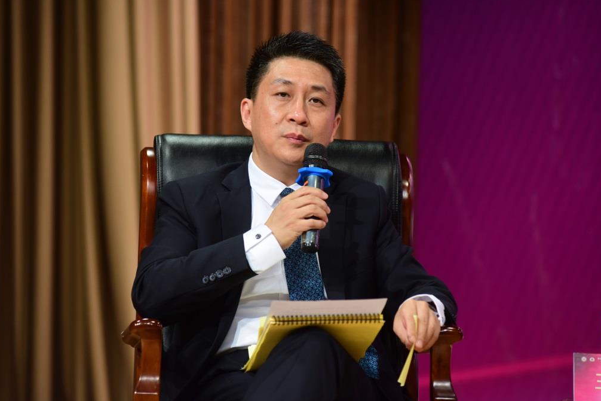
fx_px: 2888
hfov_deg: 11.9
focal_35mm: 173
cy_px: 200
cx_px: 300
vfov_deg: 7.9
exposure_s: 1/160
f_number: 7.1
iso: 1600
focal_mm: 170
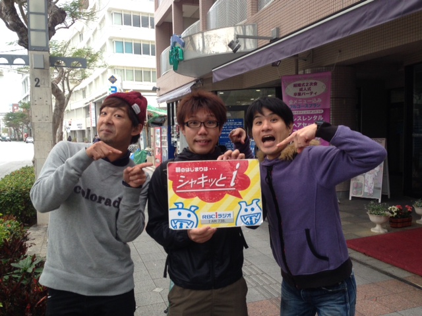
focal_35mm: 33
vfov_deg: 42.9
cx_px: 211
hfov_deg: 55.4
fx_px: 402
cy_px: 158
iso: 80
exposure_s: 1/120
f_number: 2.4
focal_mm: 4.12
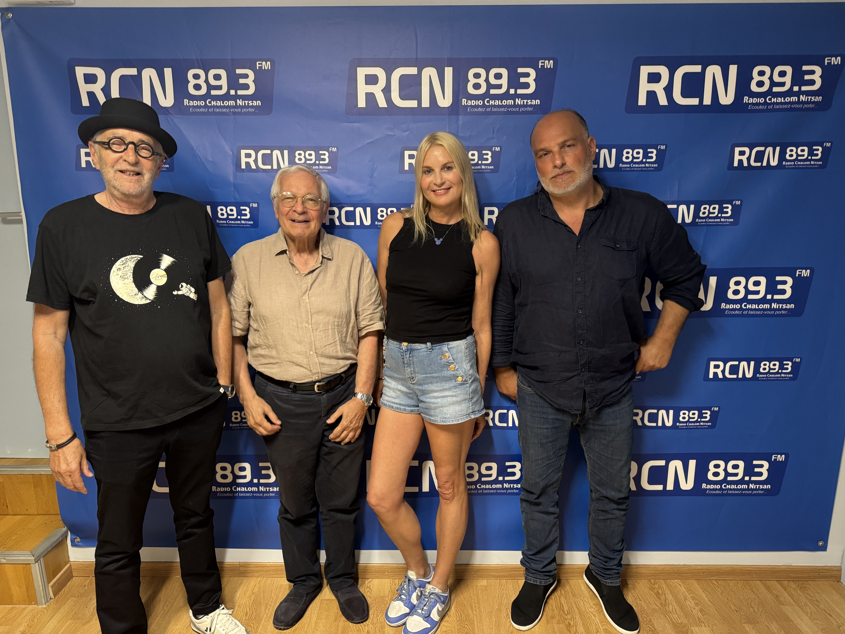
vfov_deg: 56.8
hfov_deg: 71.6
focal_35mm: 24
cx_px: 422
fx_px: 586
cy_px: 317
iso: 400
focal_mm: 6.76
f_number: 1.78
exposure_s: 1/50
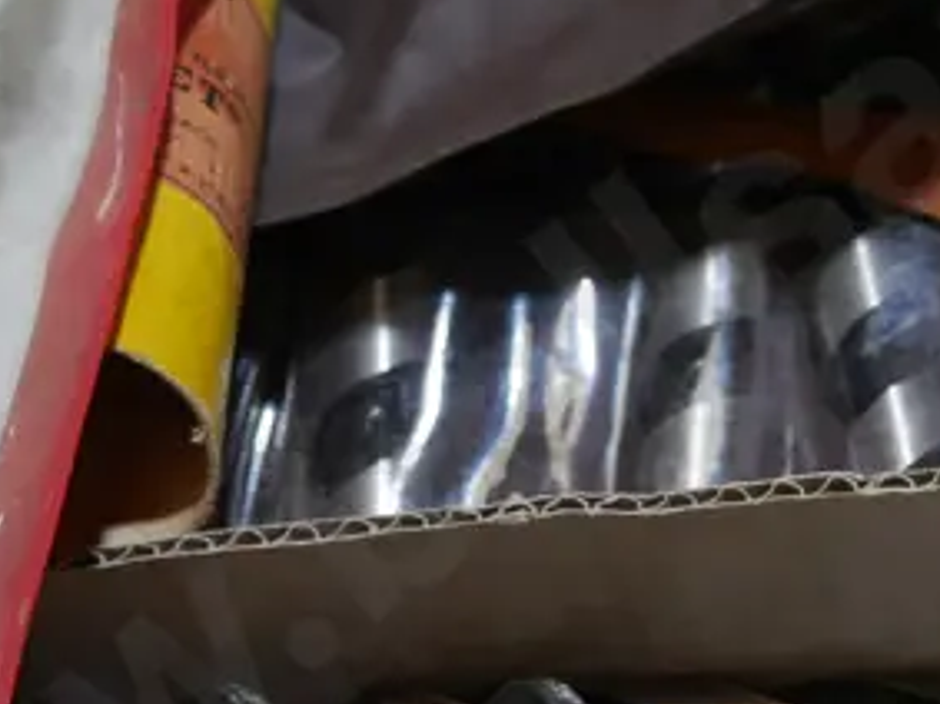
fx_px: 3149
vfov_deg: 12.6
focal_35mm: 116
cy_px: 15
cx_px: 1056
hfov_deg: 16.4
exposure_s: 1/80
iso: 200
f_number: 3.6
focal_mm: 16
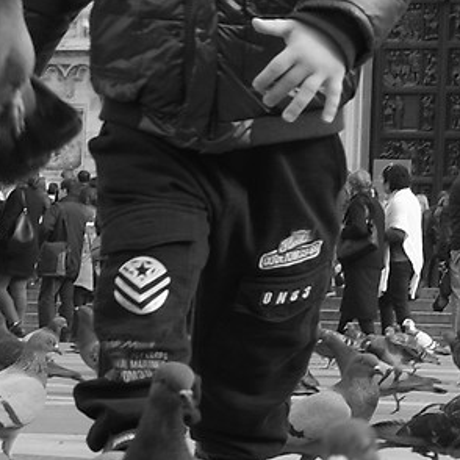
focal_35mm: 284
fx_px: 4270
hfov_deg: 5.7
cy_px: 66
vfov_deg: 6.2
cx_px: 1519
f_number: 7.1
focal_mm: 27
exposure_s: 1/250
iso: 320
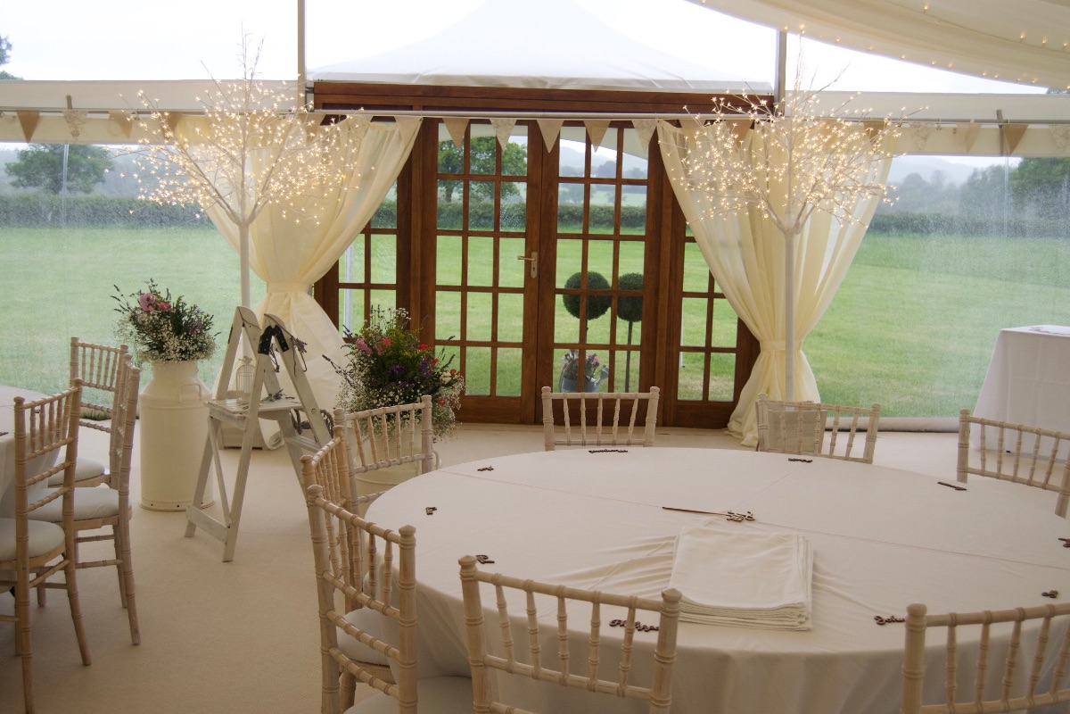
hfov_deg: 49.6
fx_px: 1159
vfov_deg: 34.2
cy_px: 357
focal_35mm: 39
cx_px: 535
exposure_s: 1/640
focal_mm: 26
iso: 800
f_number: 4
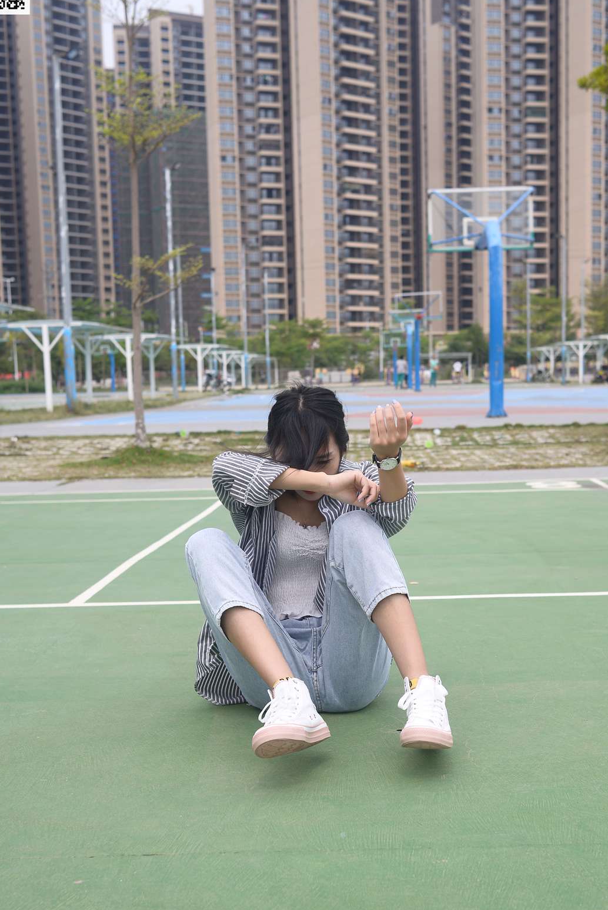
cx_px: 335
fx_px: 1114
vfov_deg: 44.4
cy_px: 510
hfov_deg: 30.5
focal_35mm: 44
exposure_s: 1/500
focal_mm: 35
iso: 100
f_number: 5.6
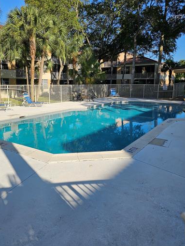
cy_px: 108
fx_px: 192
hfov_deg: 51.2
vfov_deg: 65.1
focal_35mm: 27
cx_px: 83
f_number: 1.7
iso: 10
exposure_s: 1/832
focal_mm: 6.3
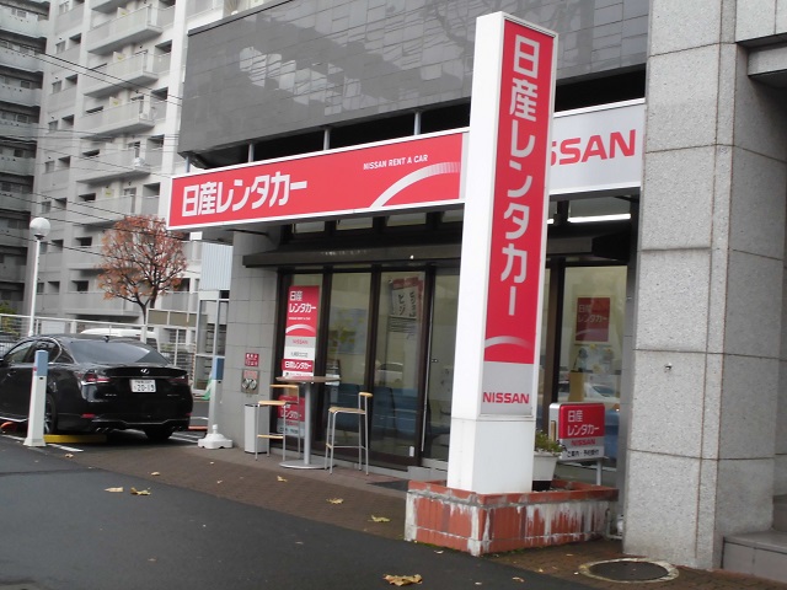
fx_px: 1114
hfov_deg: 38.9
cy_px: 295
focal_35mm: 49
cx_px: 394
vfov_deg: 29.7
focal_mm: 8.9
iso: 200
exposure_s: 1/60
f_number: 4.8
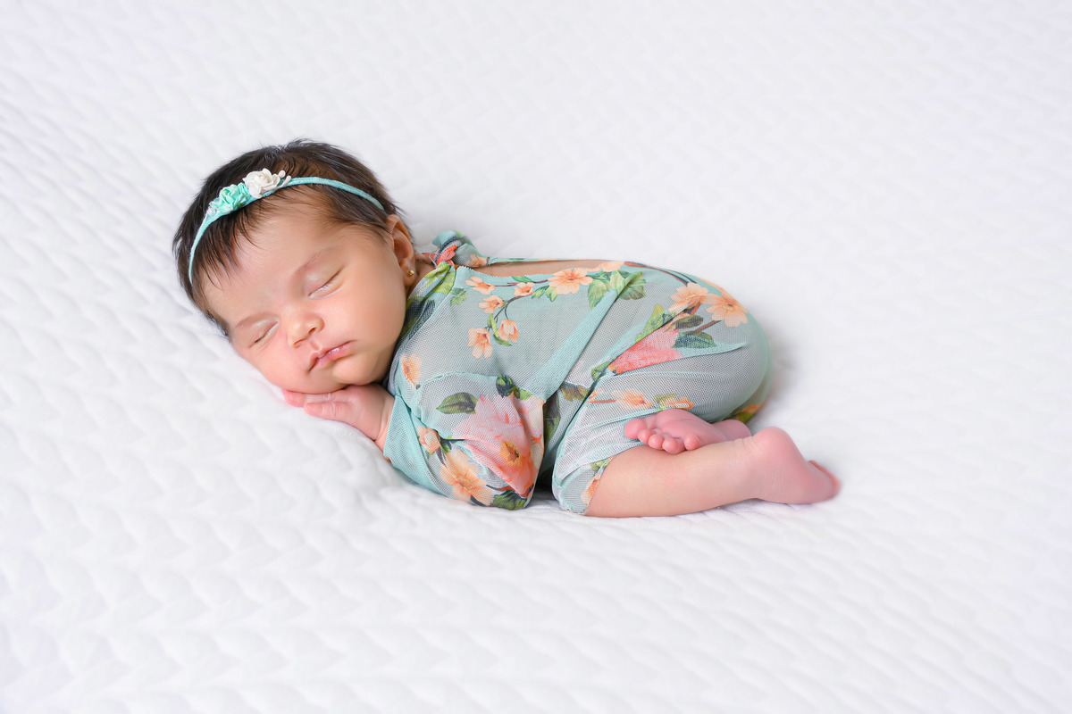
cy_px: 357
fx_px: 1429
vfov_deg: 28.1
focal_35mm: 48
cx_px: 536
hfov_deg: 41.1
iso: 125
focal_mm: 32
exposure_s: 1/40
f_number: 7.1
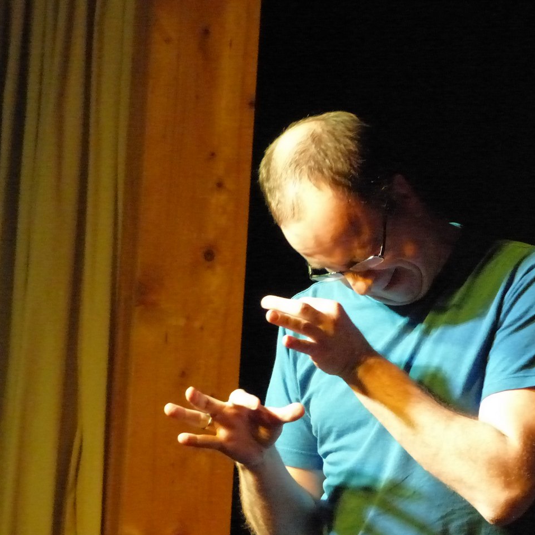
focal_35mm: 224
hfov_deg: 7.8
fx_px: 3917
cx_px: 357
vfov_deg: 7.8
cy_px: 268
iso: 3200
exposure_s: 1/125
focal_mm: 34
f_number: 3.2
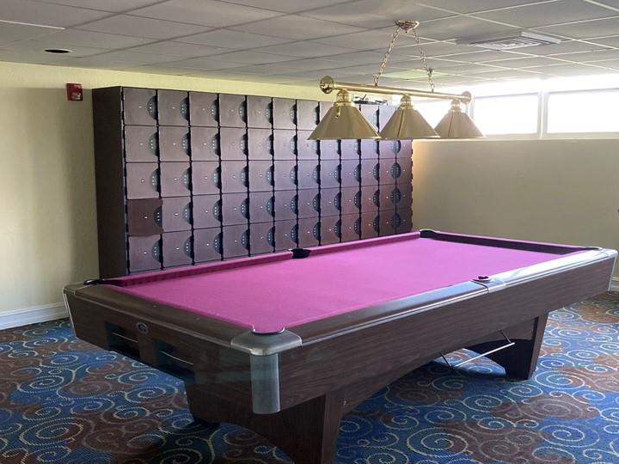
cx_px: 372
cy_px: 233
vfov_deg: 38.7
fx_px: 662
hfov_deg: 49.8
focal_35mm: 37
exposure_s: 1/60
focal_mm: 4.25
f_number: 1.8
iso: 400
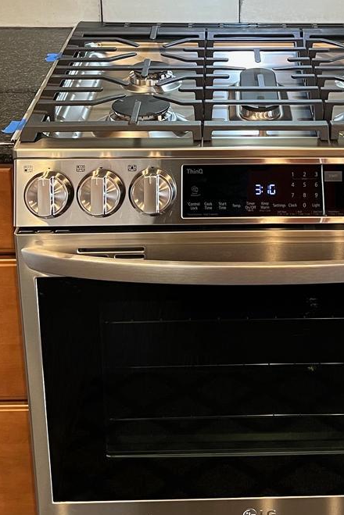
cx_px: 272
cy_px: 74
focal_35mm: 63
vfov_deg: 30.8
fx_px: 902
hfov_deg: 21.3
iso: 200
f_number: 1.5
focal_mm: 5.7
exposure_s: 1/60
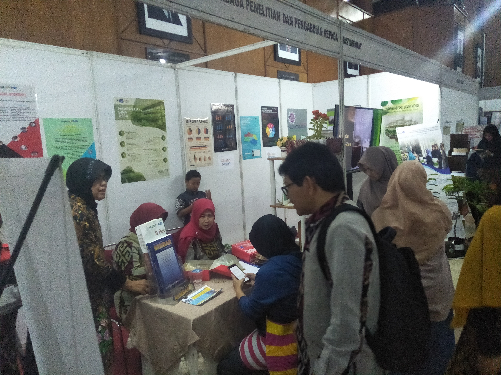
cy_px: 188
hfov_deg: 81.7
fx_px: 289
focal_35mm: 20
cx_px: 250
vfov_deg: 66.0
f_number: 2.2
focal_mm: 3.46
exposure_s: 1/33
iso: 307
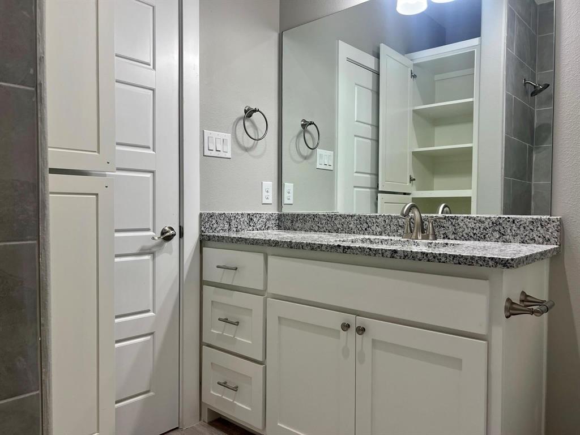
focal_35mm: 26
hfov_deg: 67.3
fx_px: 436
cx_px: 290
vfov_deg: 53.1
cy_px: 218
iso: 80
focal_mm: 5.7
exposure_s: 1/120
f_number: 1.5
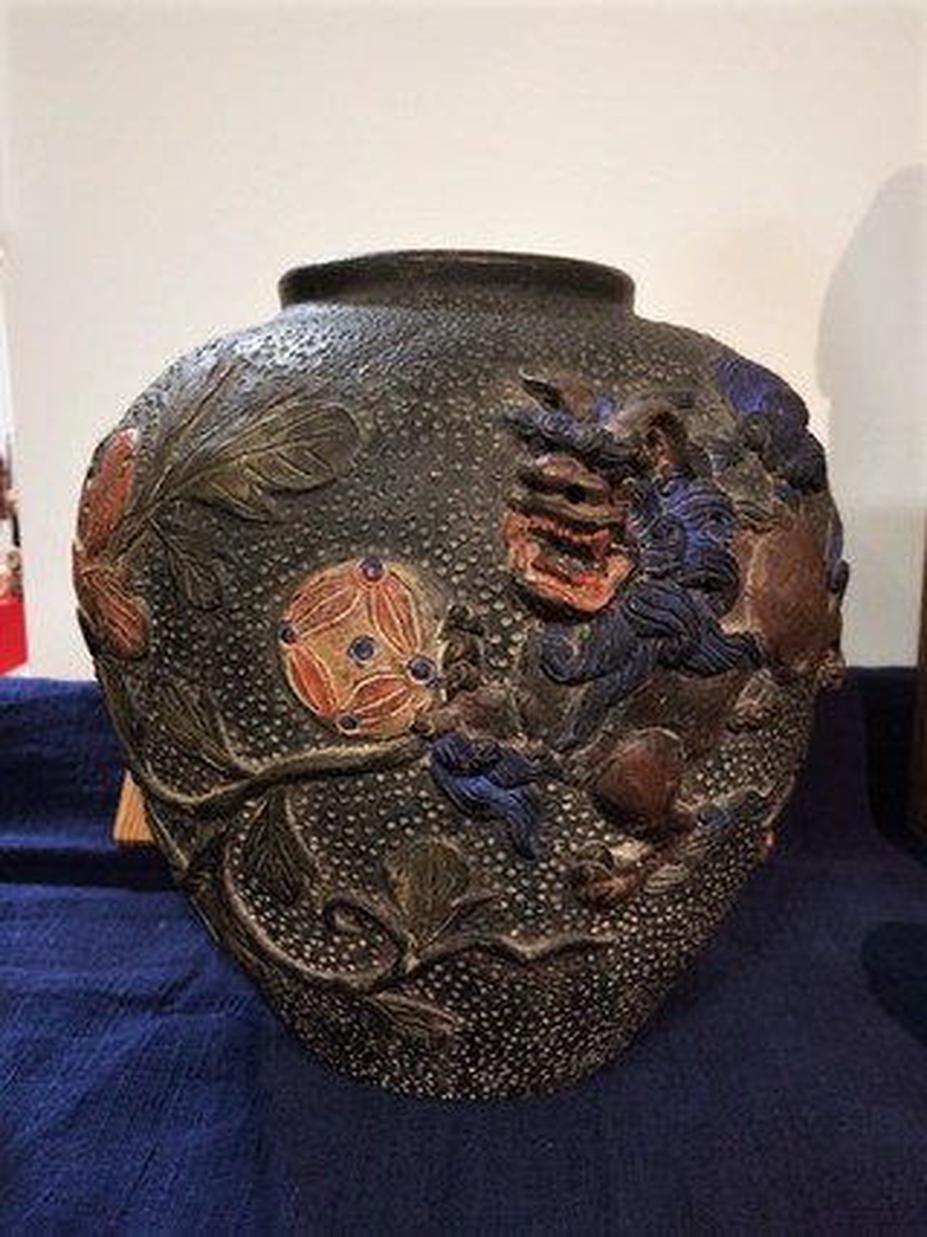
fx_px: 1036
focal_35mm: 29
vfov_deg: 61.7
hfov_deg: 48.2
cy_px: 618
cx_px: 464
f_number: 2.2
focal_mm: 4.15
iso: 100
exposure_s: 1/30
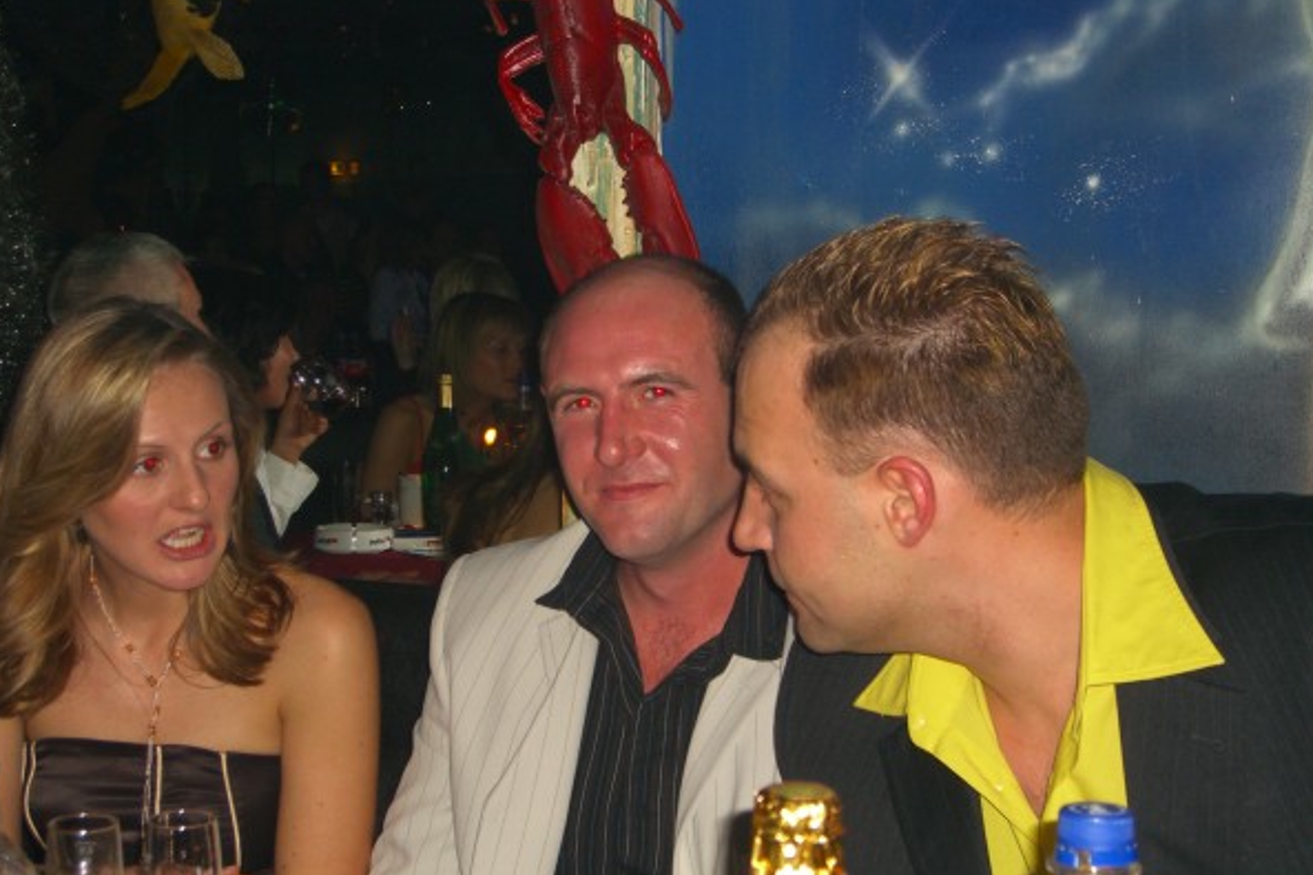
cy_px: 492
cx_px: 655
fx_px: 2188
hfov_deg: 33.4
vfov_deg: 22.6
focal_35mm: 60
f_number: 3.6
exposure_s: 1/60
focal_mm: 11.8
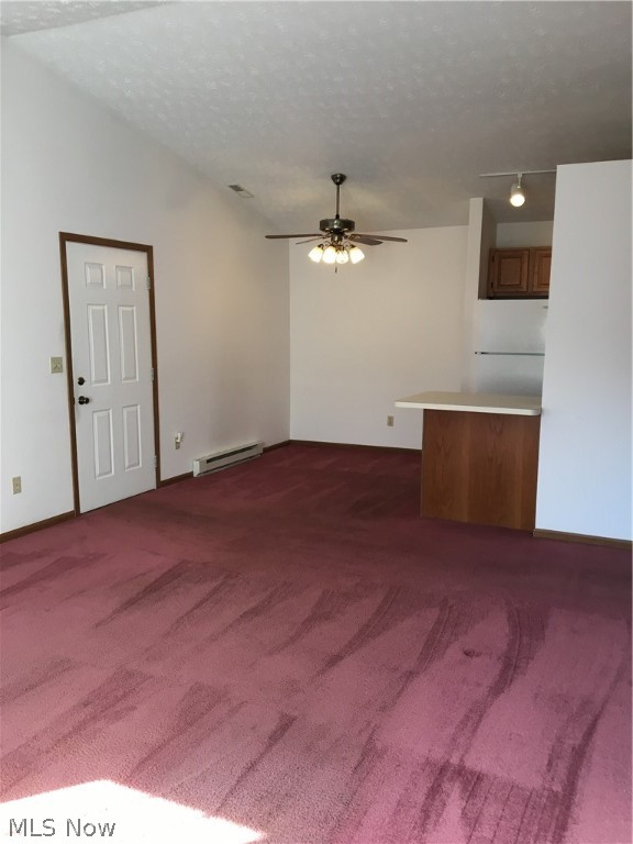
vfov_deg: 61.7
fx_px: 707
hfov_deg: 48.2
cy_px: 422
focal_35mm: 29
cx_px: 316
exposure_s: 1/33
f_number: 2.2
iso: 32
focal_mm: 4.15
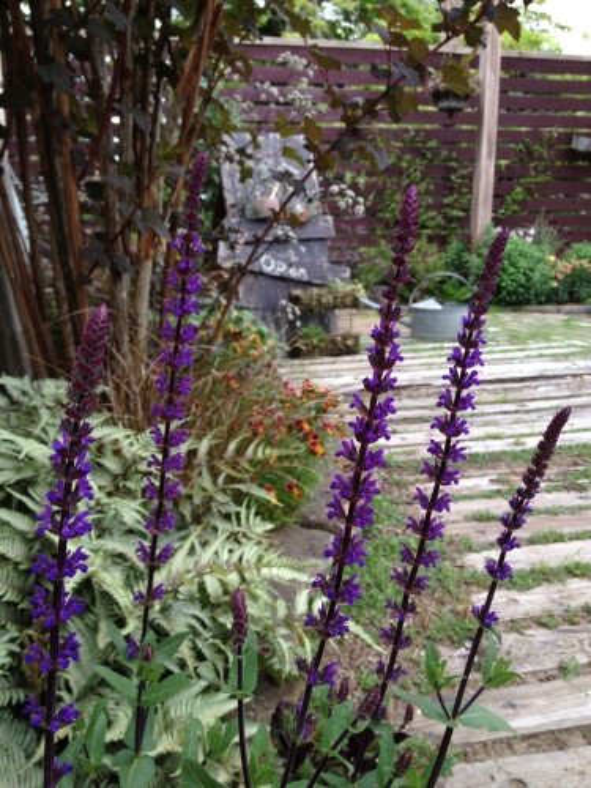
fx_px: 797
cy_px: 394
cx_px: 296
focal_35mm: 35
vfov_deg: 52.6
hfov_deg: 40.7
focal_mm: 4.28
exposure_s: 1/120
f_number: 2.4
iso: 80
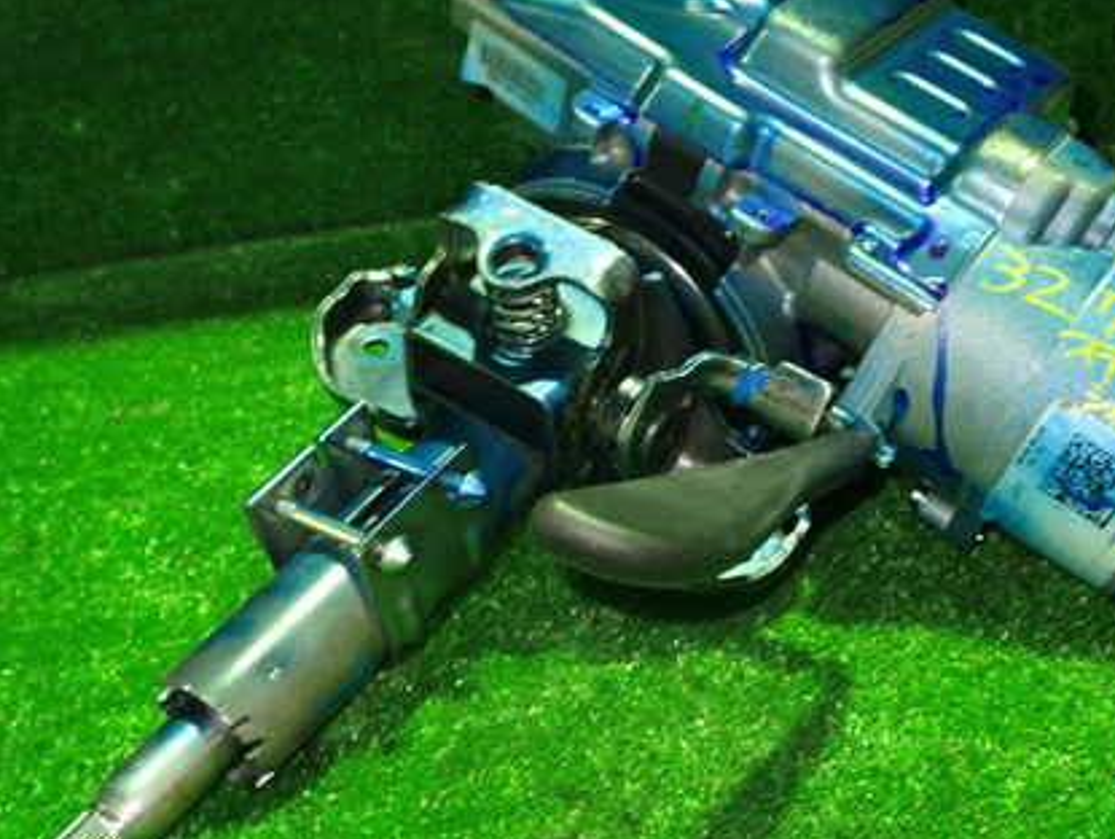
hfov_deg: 36.8
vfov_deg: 28.1
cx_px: 586
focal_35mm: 52
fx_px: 1676
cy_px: 385
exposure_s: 1/15
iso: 800
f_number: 2.5
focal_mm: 6.37
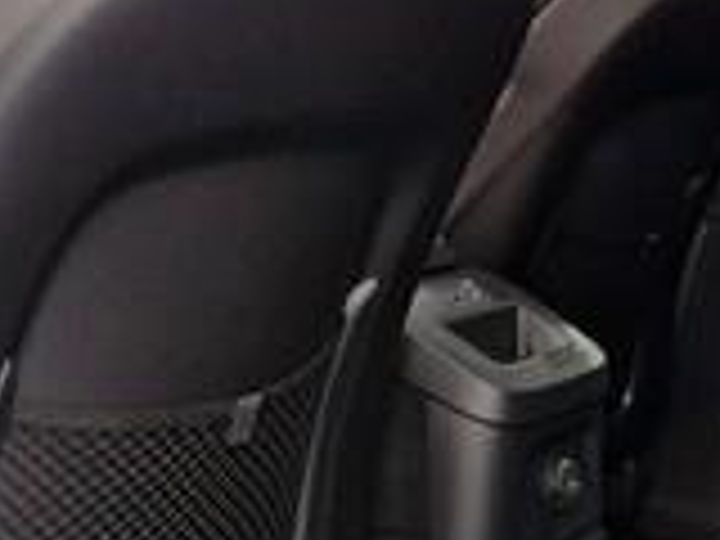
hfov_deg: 20.8
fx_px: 1914
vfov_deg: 16.1
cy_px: 234
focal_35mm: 92
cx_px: 670
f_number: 1.8
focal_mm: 5.4
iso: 640
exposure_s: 1/29
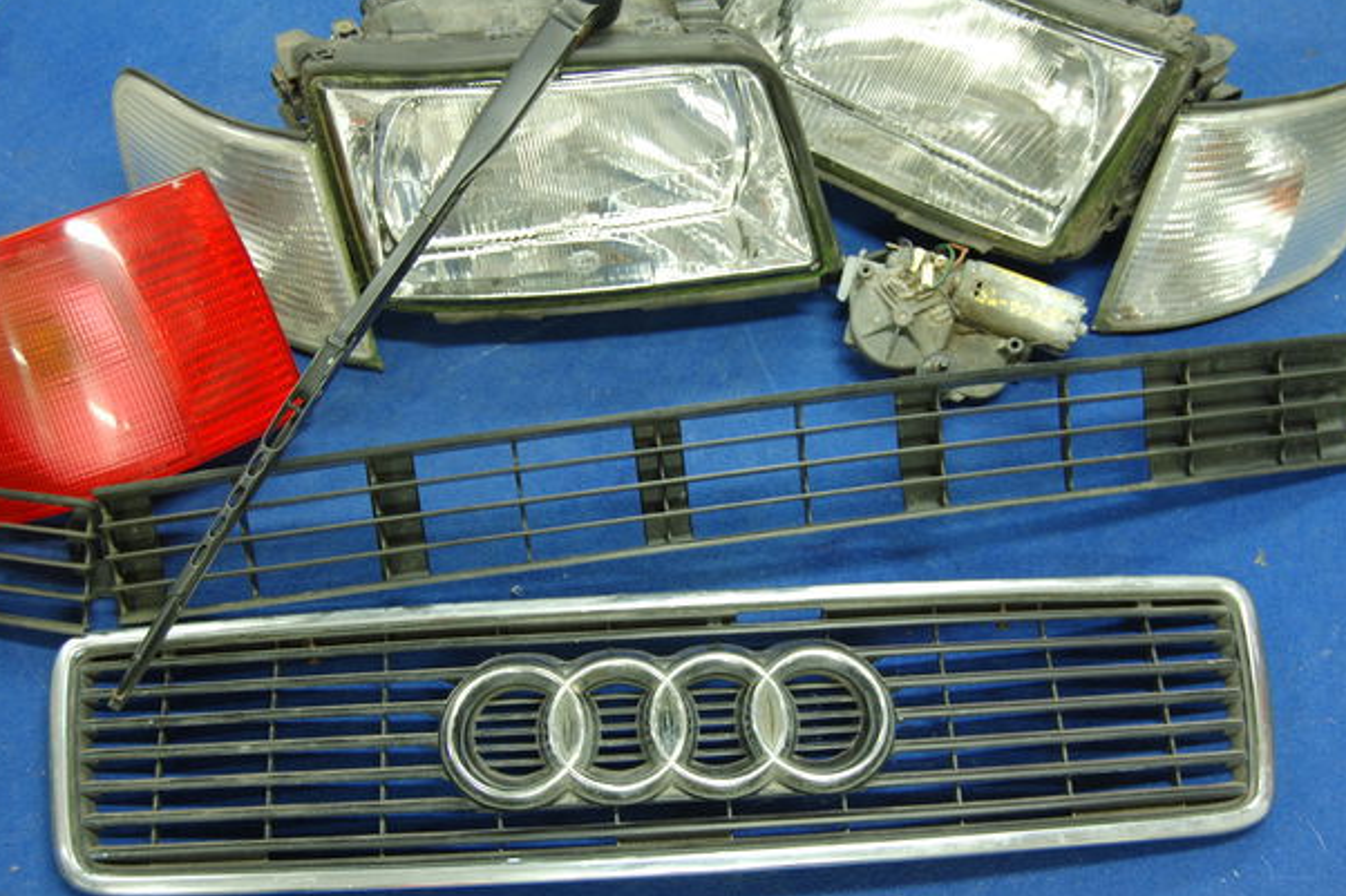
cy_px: 467
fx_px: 1906
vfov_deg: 26.5
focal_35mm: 51
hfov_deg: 38.9
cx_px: 689
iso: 200
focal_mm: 32
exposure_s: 1/2.5
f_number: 5.6
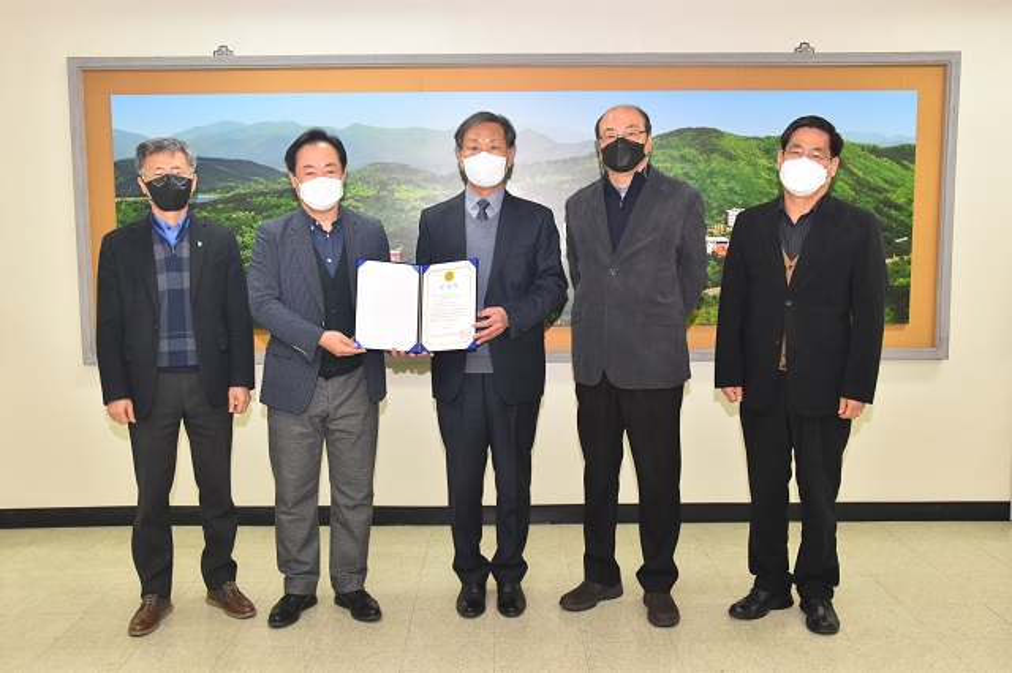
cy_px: 336
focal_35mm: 33
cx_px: 506
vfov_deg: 39.9
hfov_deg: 57.2
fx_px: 927
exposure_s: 1/100
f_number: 5
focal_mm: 22
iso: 800
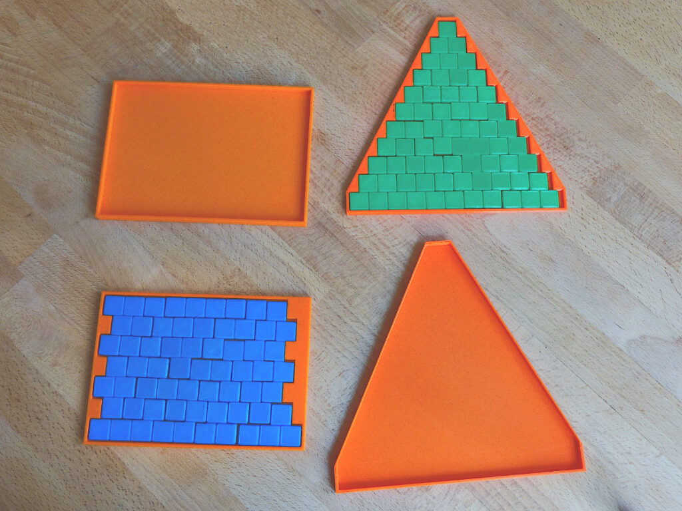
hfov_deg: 60.0
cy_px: 256
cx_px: 341
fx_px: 591
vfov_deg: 46.8
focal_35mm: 30
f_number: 8
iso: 100
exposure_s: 1/1.6
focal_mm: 5.4
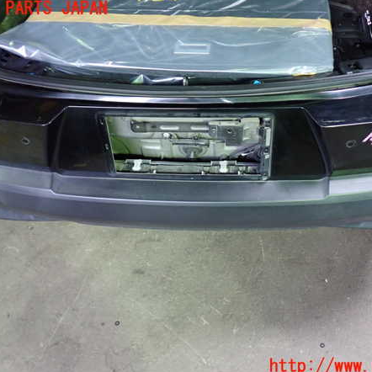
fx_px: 438
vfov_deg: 46.0
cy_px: 188
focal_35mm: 36
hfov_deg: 46.0
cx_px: 207
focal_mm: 5.4
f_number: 2.3
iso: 800
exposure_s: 1/30
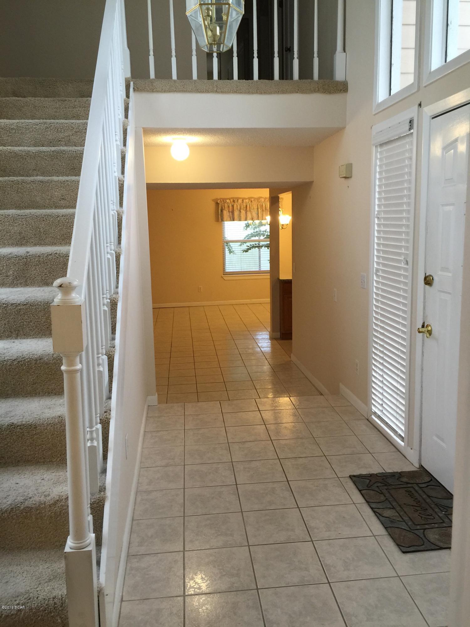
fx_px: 525
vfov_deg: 61.7
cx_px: 235
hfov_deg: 48.2
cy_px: 314
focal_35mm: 29
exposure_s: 1/30
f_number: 2.2
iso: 40
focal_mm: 4.15
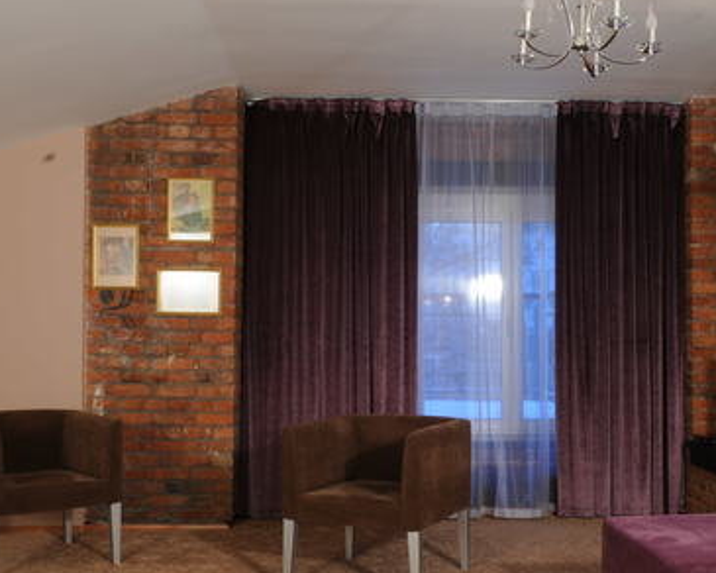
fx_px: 911
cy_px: 318
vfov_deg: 34.9
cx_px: 388
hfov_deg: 42.9
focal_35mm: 43
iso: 200
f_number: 16
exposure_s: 2.5
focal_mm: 18
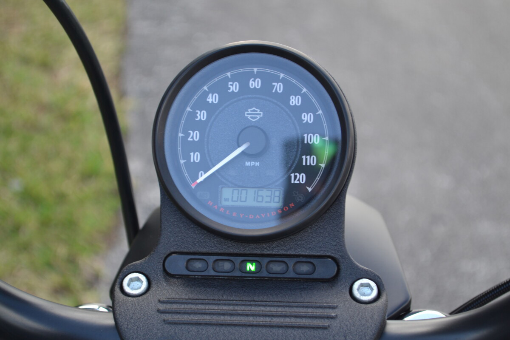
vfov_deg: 16.6
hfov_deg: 24.6
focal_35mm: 82
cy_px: 170
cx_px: 255
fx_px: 1169
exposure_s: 1/125
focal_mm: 55
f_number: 5.6
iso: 220
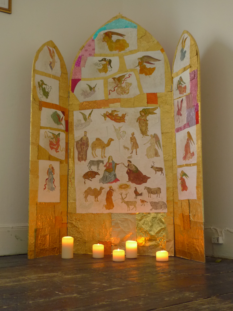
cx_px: 116
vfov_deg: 39.7
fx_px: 431
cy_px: 156
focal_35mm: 48
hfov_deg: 30.3
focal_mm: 10.2
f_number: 2.6
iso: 400
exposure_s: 1/30
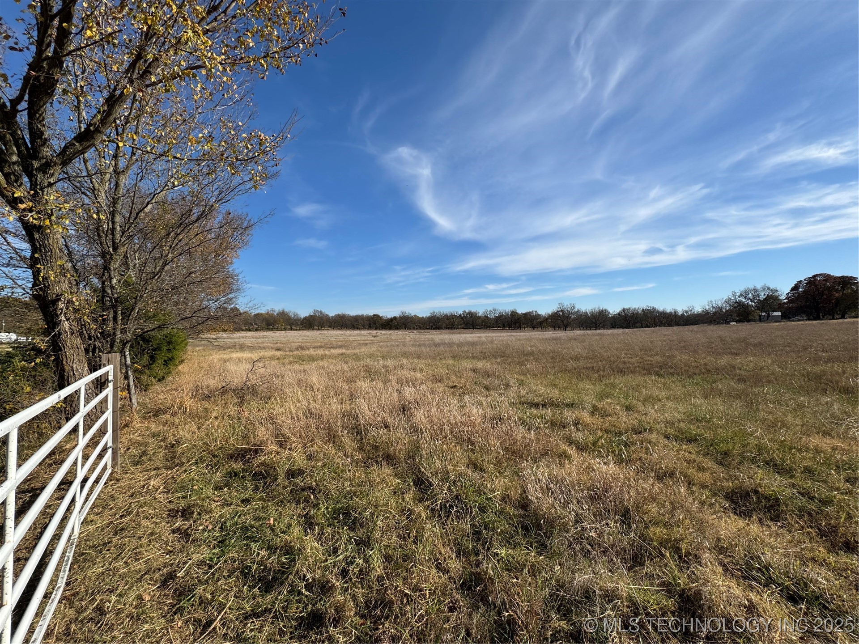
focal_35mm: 14
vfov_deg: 85.7
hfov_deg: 102.1
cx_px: 430
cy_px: 322
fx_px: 347
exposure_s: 1/2584
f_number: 2.2
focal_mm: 2.22
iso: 40
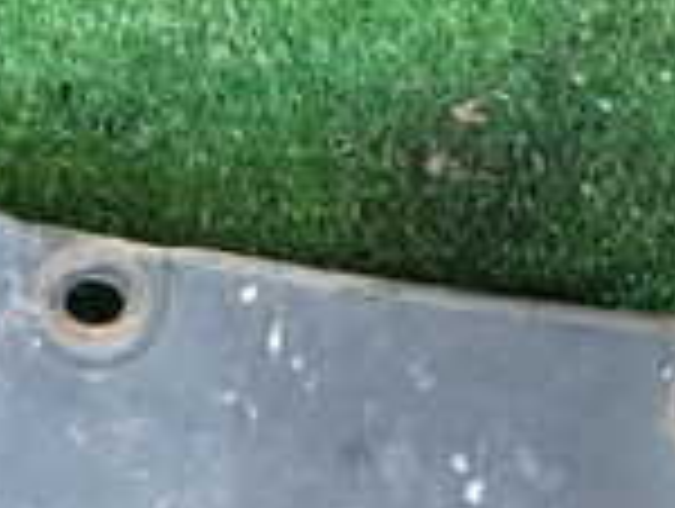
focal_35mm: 100
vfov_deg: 14.8
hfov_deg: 19.0
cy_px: 171
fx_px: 1953
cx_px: -14
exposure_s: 1/30
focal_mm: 4.5
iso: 200
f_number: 2
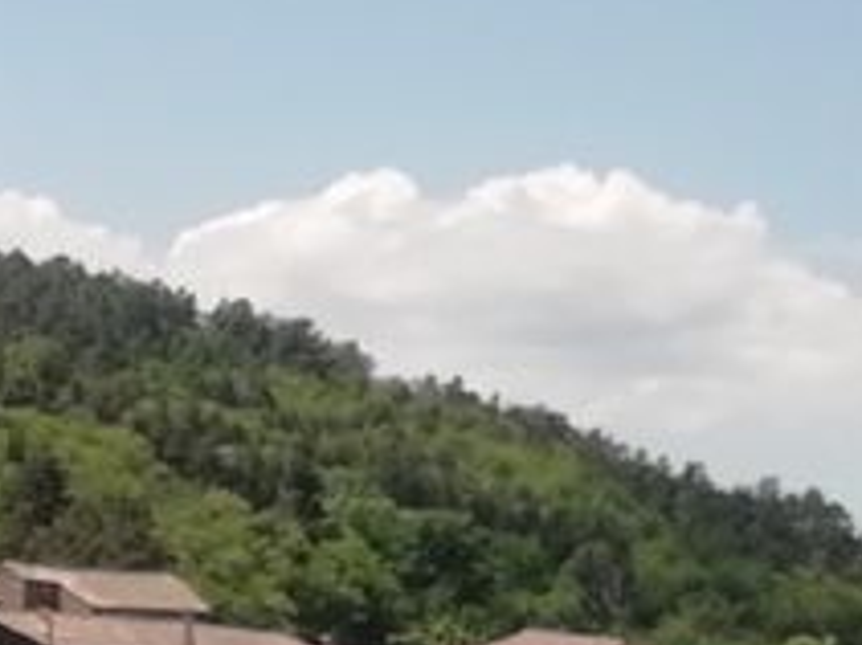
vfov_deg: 8.9
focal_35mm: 165
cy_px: 629
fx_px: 4106
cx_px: 543
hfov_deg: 12.0
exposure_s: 1/1580
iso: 50
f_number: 2.2
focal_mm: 3.46
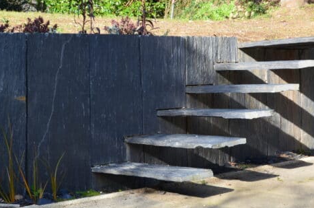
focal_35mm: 79
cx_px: 68
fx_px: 687
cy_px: 90
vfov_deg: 17.2
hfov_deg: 25.3
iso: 200
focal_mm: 32
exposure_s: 1/80
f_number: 10
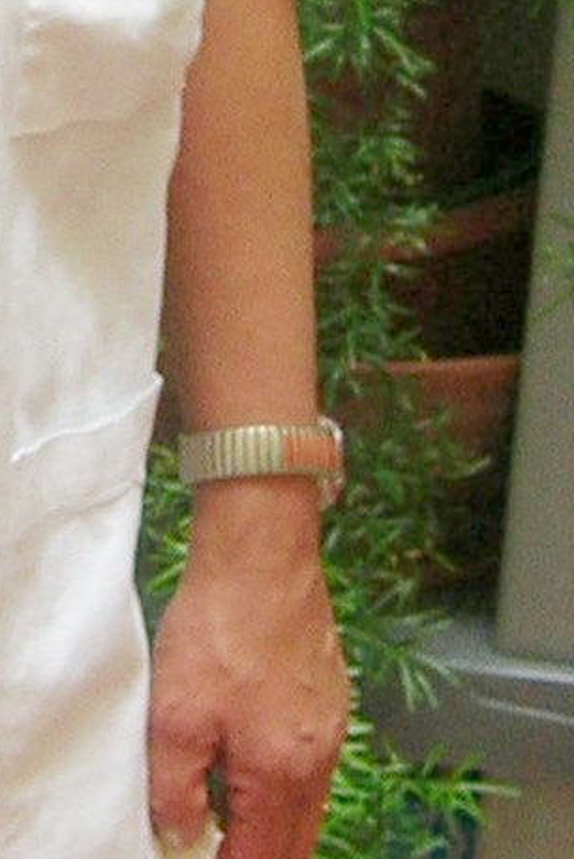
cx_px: -199
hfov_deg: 6.8
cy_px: 143
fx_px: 4776
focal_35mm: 200
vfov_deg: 10.2
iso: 50
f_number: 2.9
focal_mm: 5.7
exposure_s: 1/50.3
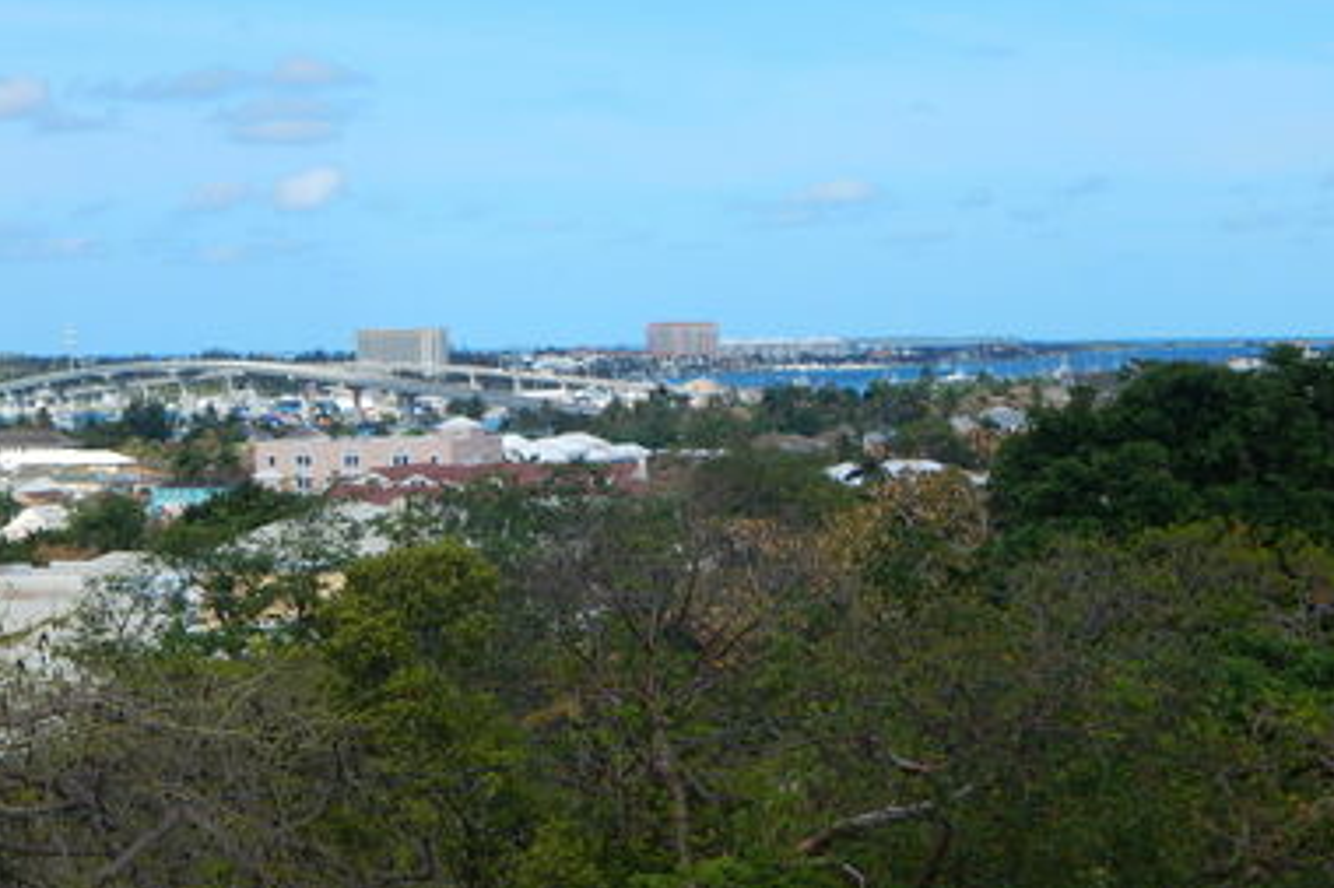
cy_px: 372
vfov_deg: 14.7
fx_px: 3445
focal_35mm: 93
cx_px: 639
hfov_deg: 21.9
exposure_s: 1/800
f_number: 4.3
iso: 125
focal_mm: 15.3
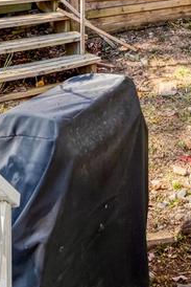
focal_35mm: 75
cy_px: -87
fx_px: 596
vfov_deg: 23.7
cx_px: 165
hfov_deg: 18.0
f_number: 8
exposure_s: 1/160
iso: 400
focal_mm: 19
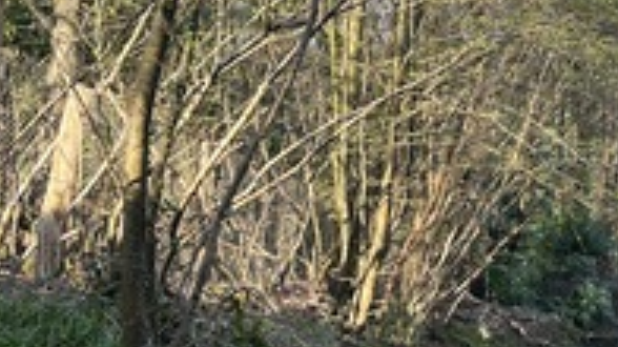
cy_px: 202
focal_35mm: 80
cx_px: 552
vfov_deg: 15.1
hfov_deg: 25.7
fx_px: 1310
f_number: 1.78
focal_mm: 6.86
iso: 80
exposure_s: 1/516
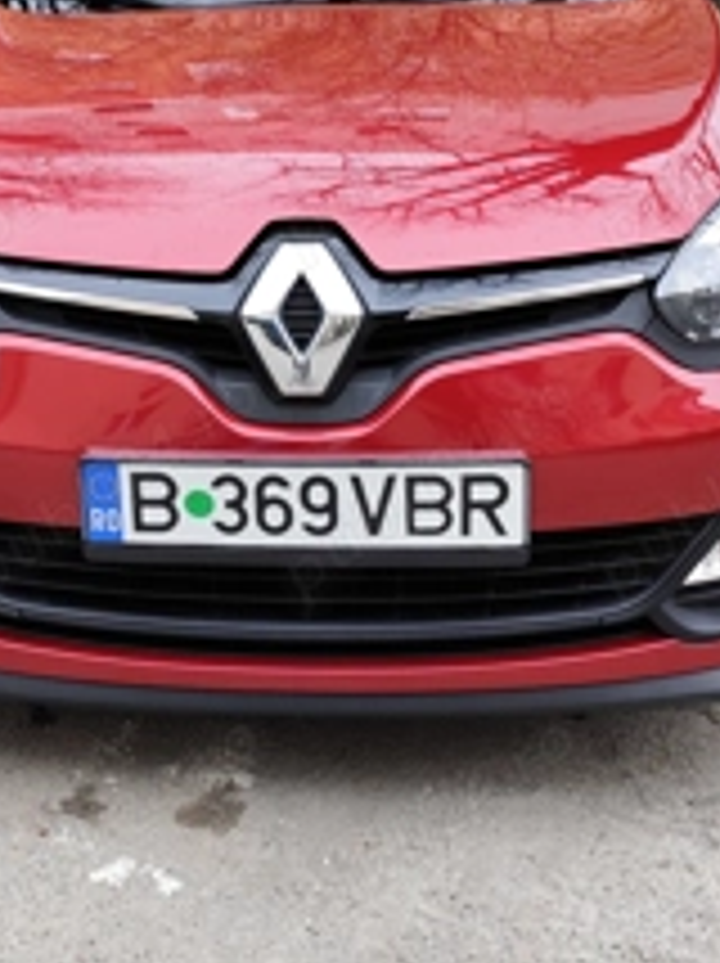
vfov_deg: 42.3
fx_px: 1195
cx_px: 270
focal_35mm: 43
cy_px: 216
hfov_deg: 33.4
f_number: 1.65
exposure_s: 1/150
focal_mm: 6.19
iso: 50
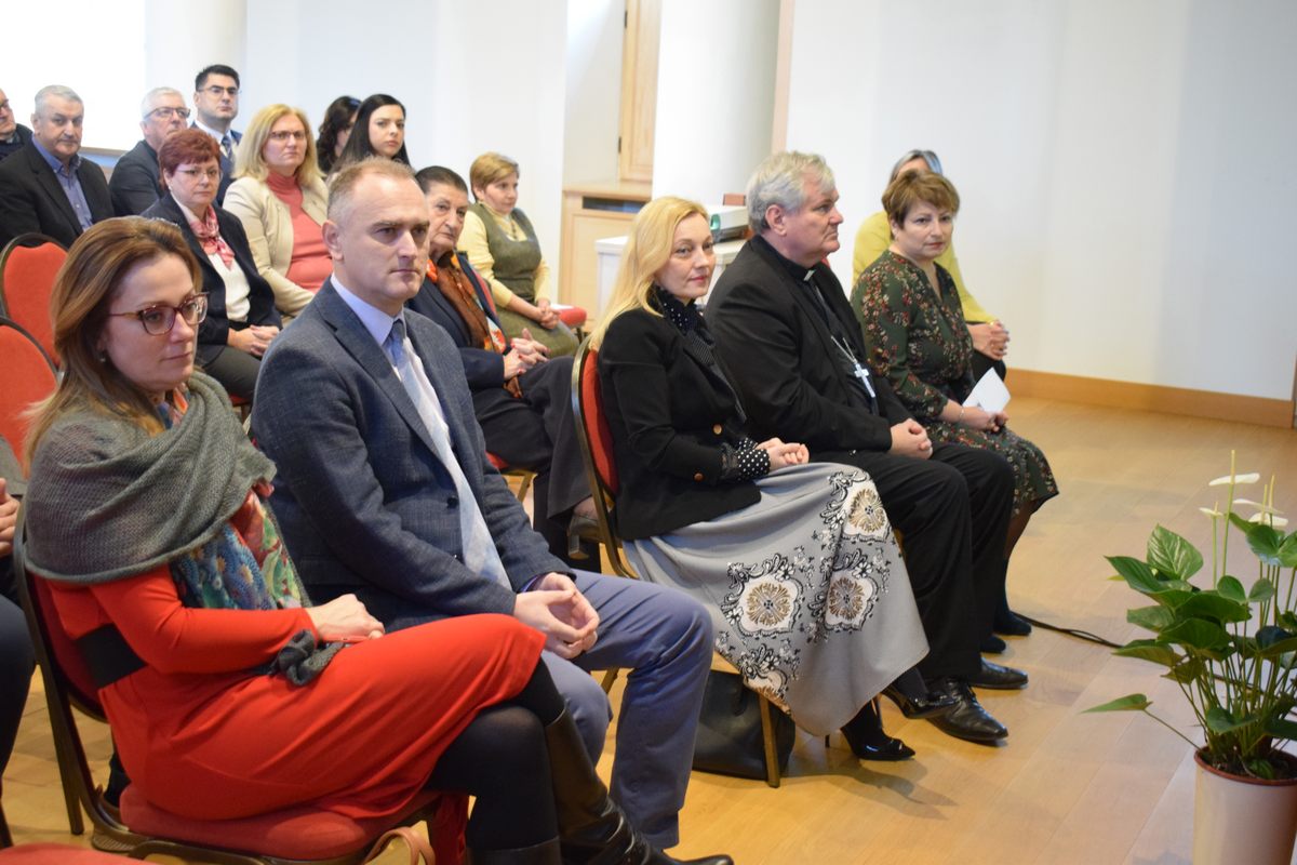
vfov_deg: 26.5
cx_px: 648
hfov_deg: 38.9
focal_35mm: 51
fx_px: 1837
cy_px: 432
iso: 2800
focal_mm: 34
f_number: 4.5
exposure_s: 1/60
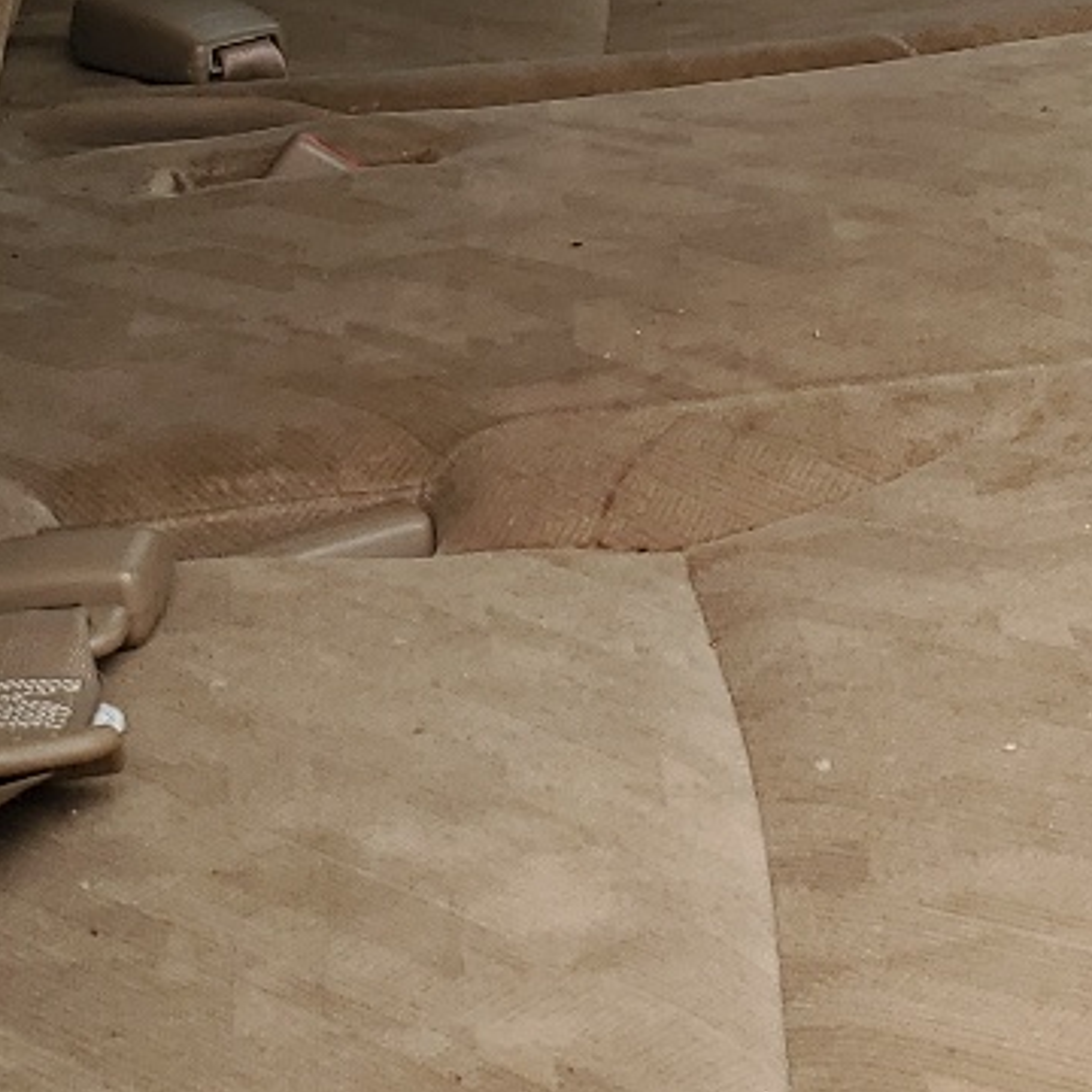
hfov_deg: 16.7
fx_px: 3640
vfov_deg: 16.5
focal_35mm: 102
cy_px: -164
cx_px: 1062
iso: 50
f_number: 1.5
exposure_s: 1/294
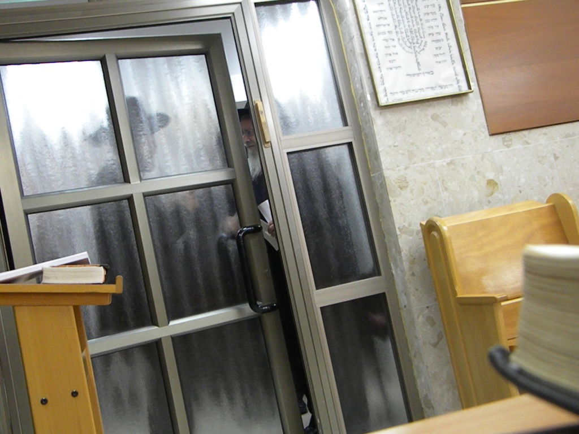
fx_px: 686
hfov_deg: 45.8
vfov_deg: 35.1
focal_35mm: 41
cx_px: 290
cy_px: 217
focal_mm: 7.3
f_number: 3.8
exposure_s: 1/62.5
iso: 737
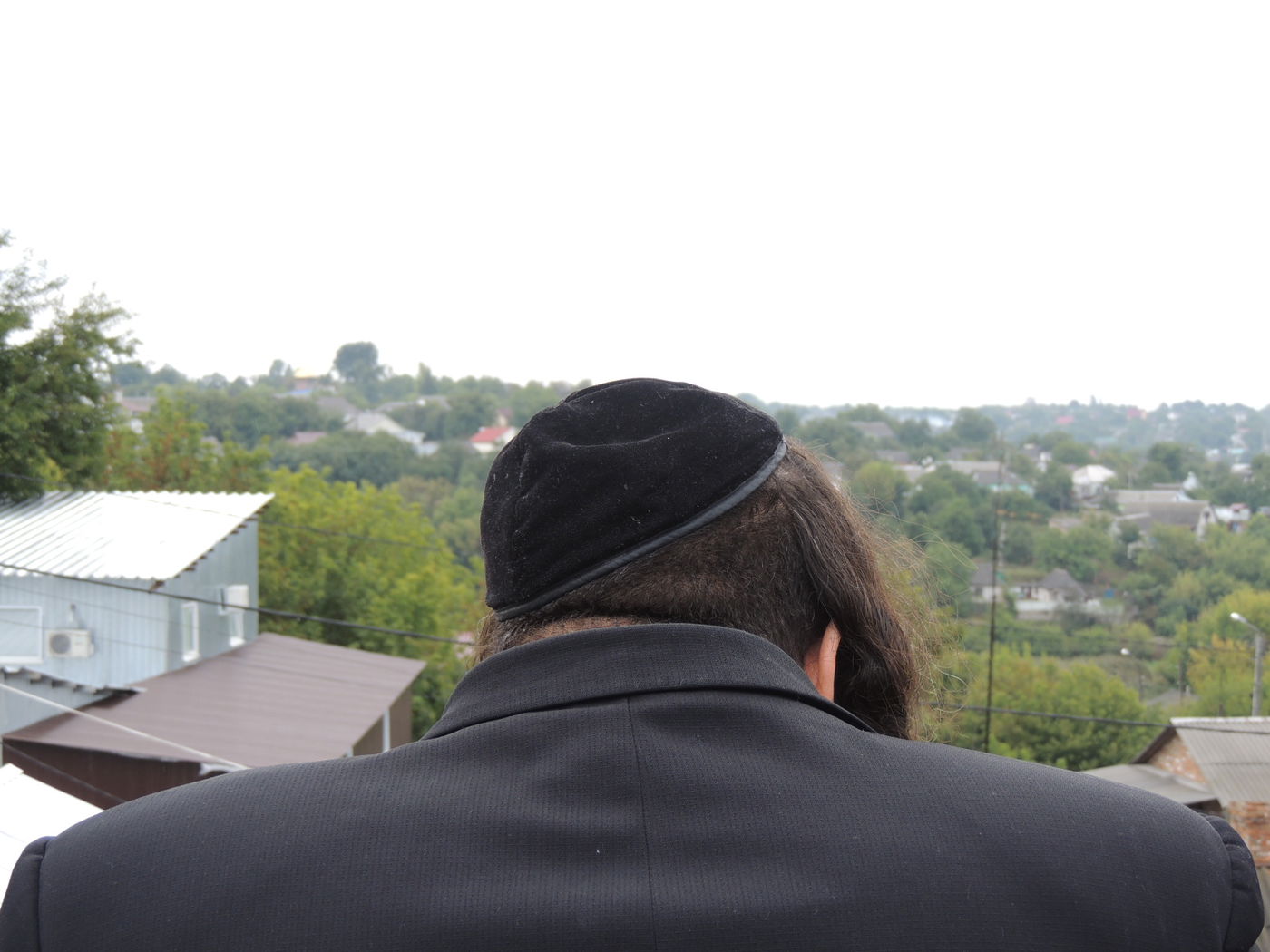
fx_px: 2201
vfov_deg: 24.4
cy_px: 476
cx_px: 635
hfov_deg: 32.2
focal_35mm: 60
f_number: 3.7
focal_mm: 10.7
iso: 100
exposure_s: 1/160
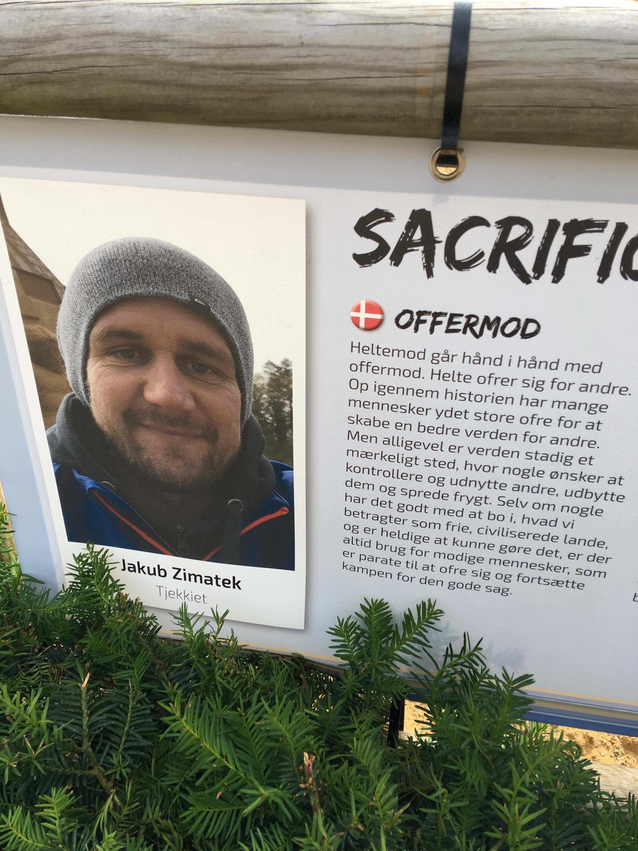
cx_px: 319
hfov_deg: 48.2
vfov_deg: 61.7
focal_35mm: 29
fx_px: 713
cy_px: 426
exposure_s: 1/693
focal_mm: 4.15
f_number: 2.2
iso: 25
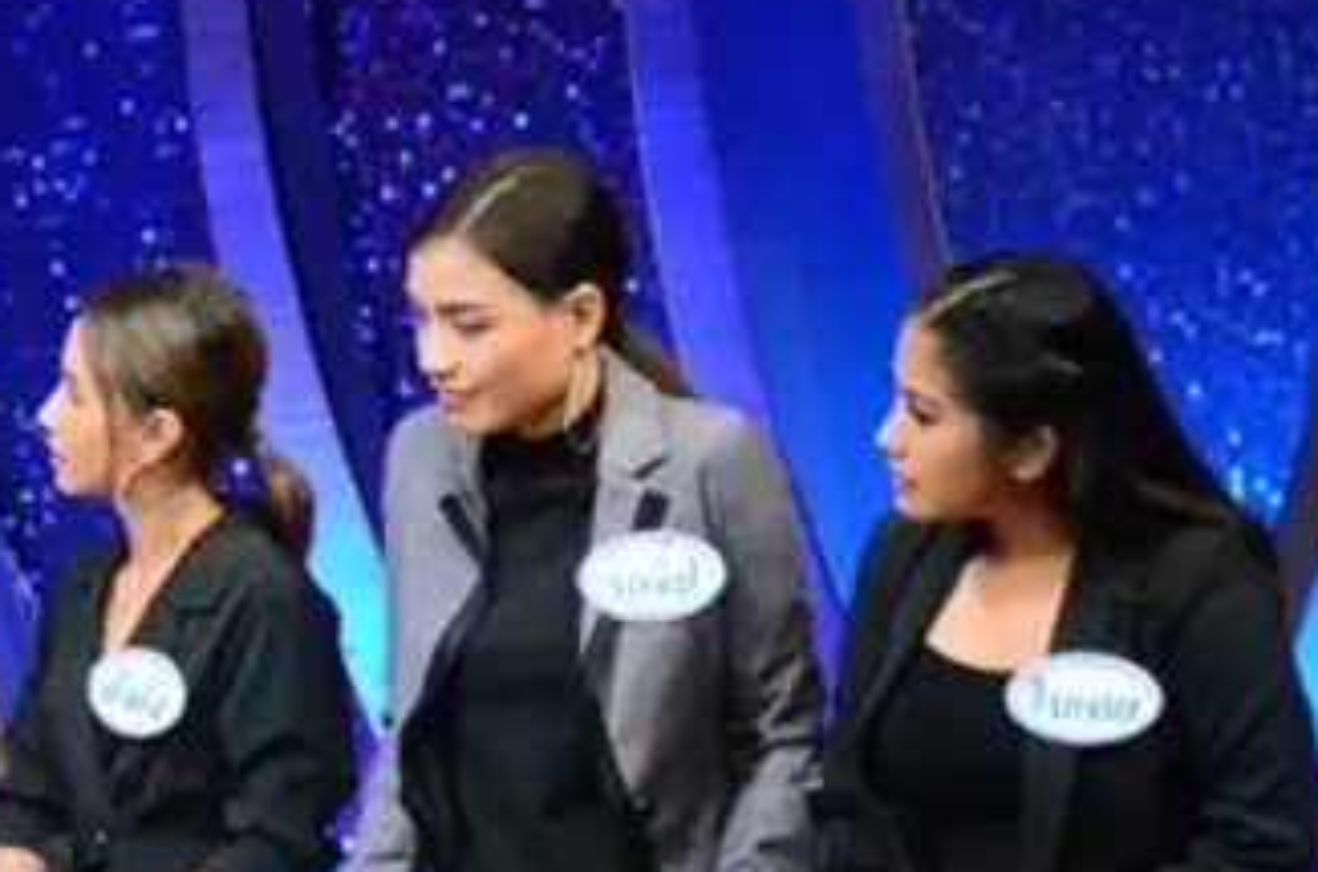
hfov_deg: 8.1
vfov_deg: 5.4
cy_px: 402
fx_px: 9204
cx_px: -158
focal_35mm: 252
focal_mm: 70
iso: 6400
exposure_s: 1/500
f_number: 5.6
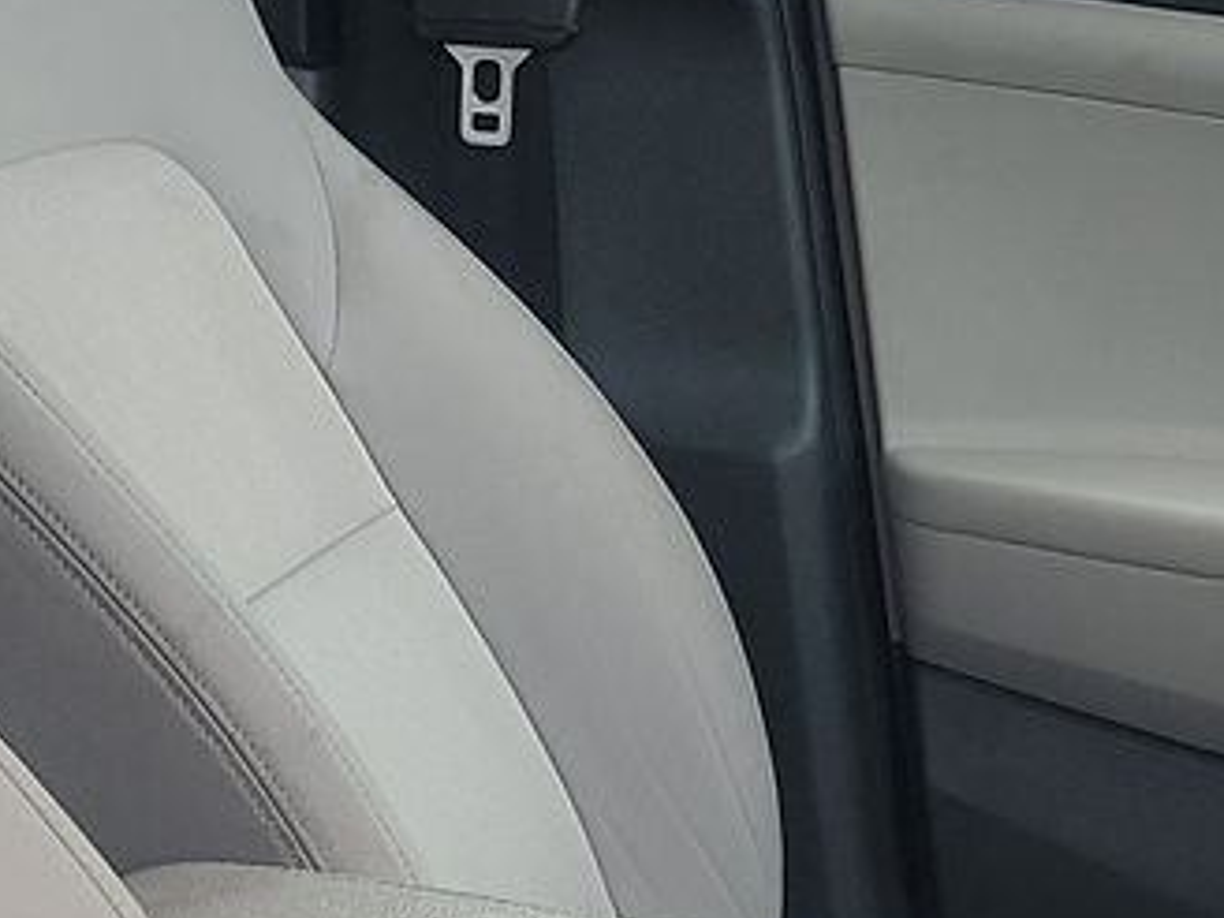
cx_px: 340
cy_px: 758
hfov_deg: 16.8
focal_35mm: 117
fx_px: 4137
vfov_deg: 12.6
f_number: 1.8
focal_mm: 6.7
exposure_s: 1/119
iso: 69
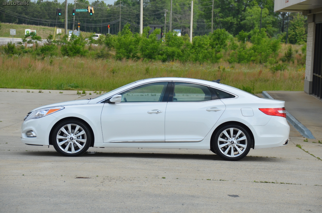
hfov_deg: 16.7
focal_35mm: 123
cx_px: 161
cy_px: 106
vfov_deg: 11.1
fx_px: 1098
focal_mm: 82
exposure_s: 1/1600
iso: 400
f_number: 6.3
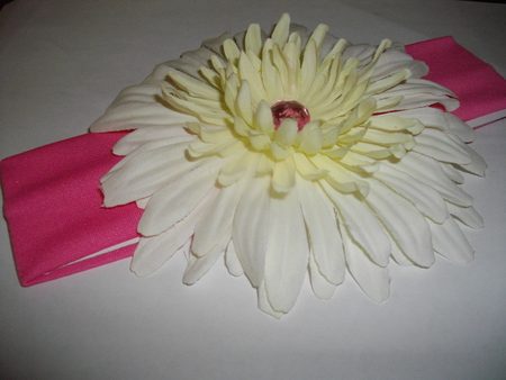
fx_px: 468
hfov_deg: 56.8
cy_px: 190
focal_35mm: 32
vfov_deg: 44.2
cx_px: 253
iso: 200
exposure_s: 1/50
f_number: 2.9
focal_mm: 5.7
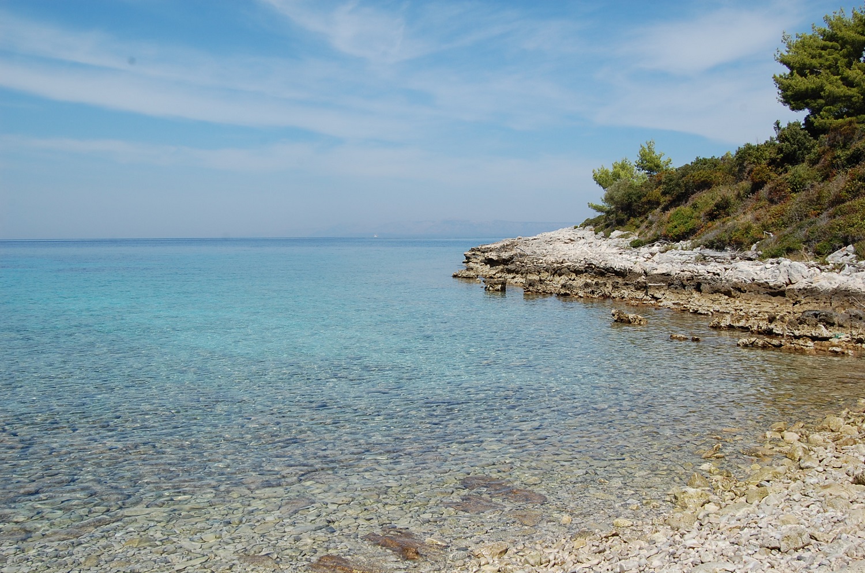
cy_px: 286
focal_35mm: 34
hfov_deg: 55.2
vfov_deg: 38.2
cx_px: 432
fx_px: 827
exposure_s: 1/400
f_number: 10
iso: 200
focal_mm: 23
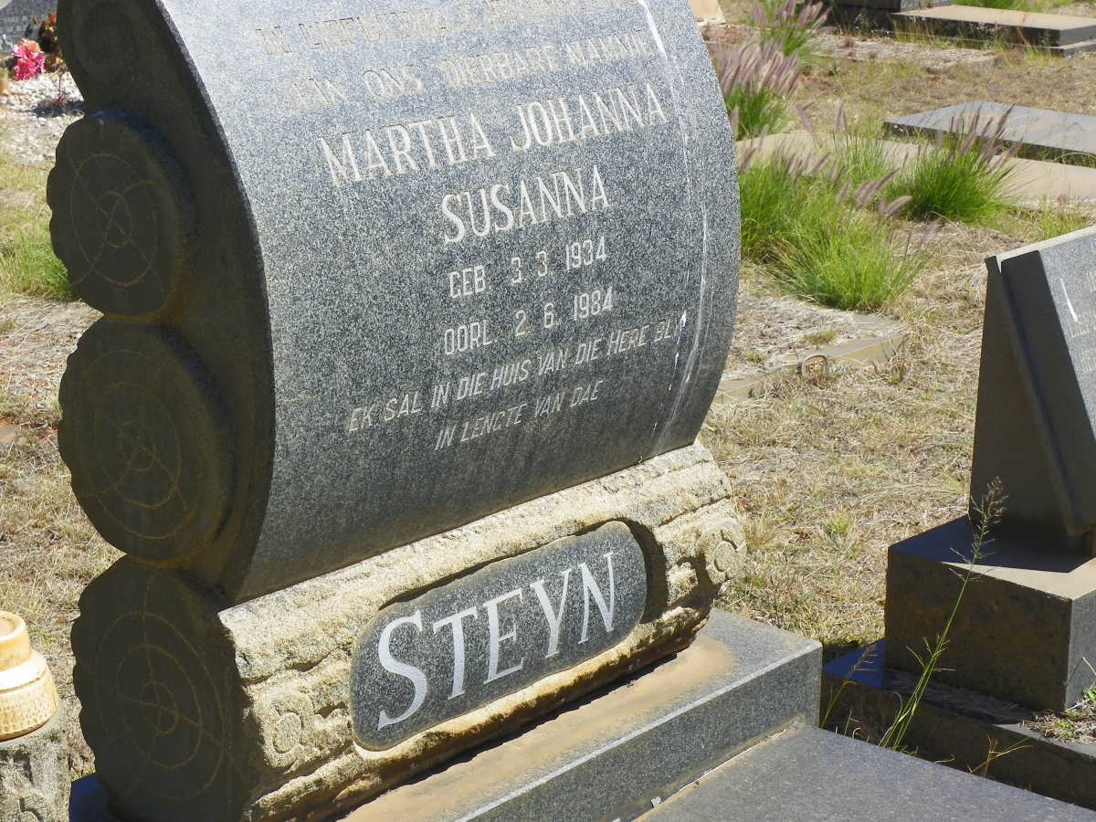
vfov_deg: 18.9
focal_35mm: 78
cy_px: 411
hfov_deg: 25.0
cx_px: 548
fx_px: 2470
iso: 64
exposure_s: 1/160
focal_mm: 13.8
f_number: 5.6
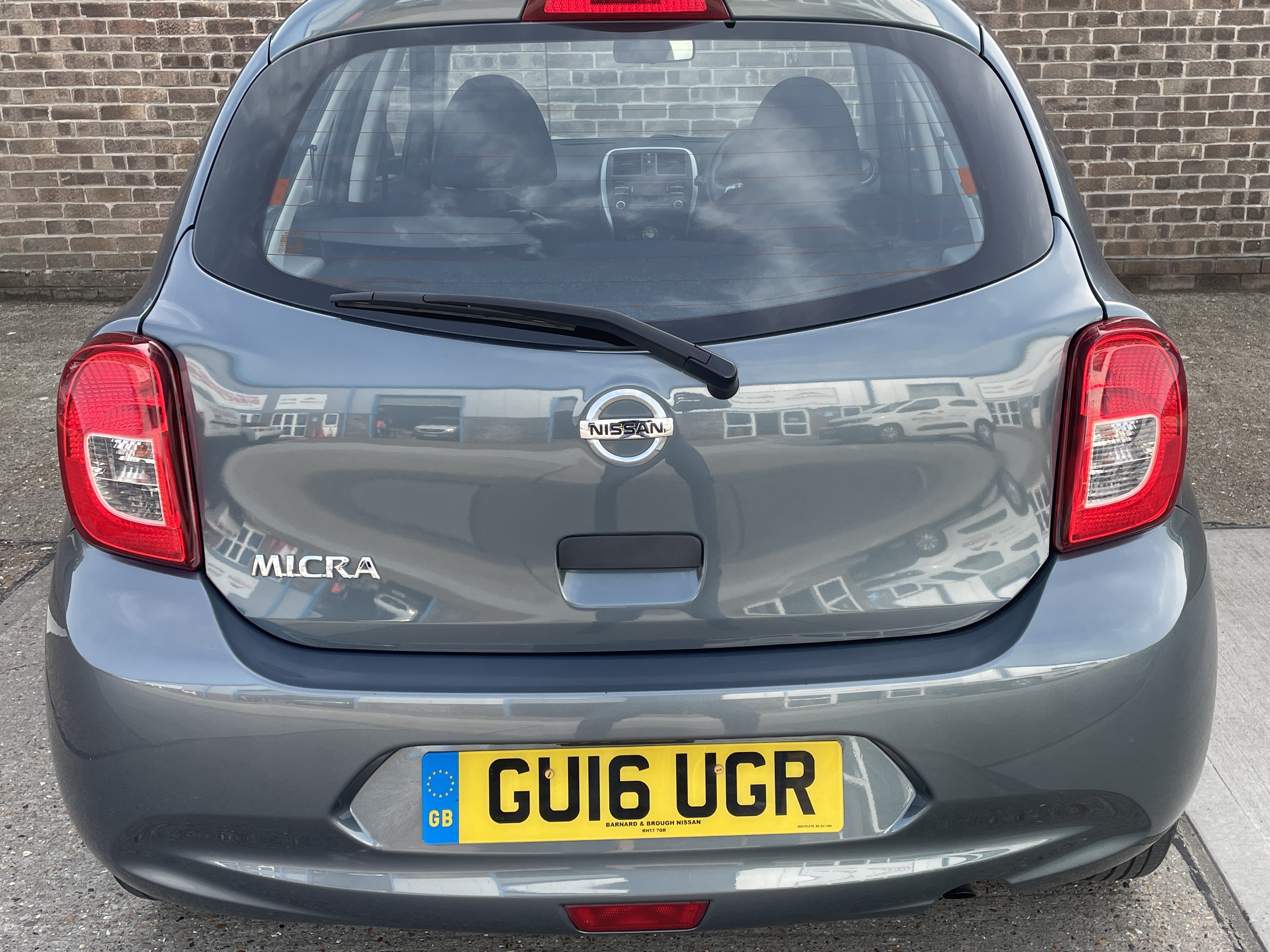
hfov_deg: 50.0
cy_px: 422
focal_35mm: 37
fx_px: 1358
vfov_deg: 38.6
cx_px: 719
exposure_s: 1/509
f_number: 1.6
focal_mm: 4.2
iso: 32
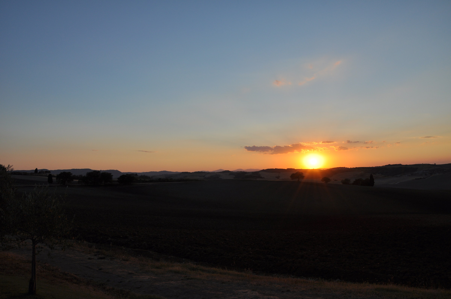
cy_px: 150
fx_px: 338
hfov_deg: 67.4
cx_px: 226
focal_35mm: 27
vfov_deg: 47.8
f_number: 9
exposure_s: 1/320
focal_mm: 18
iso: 200
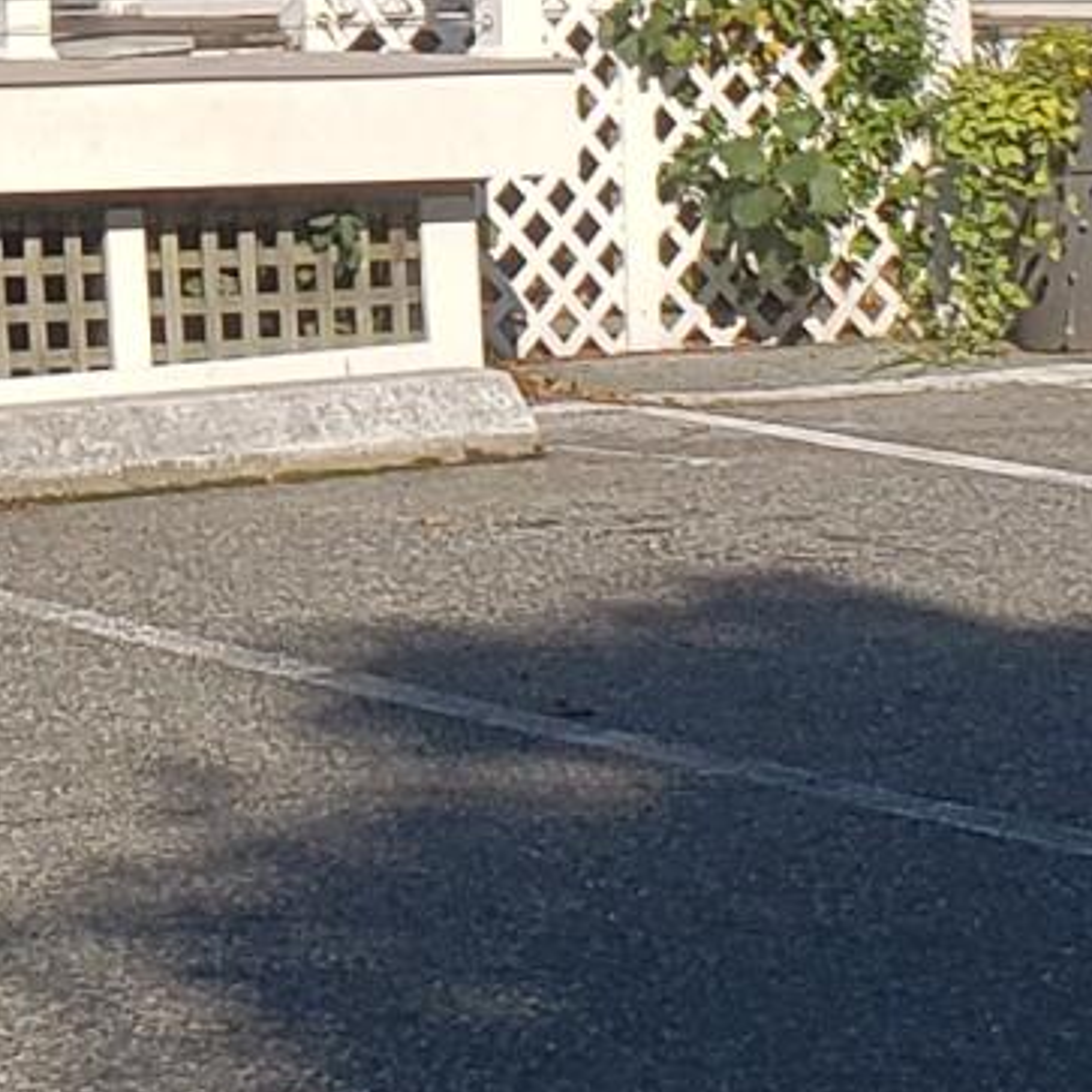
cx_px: -602
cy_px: -590
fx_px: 6781
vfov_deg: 9.0
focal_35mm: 190
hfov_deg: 9.0
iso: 50
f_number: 2.4
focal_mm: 4.3
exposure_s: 1/1888
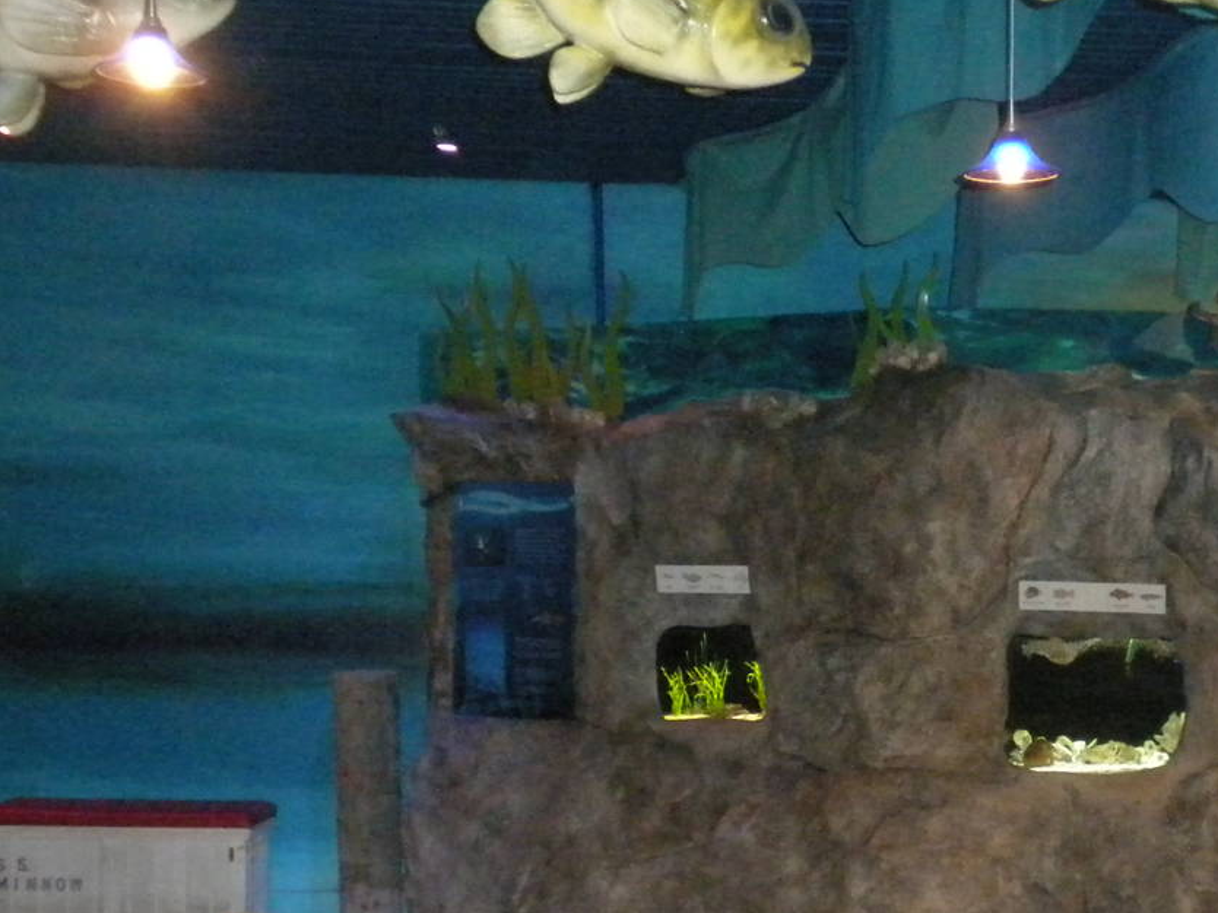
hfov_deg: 26.9
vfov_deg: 20.5
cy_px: 695
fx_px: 2497
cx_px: 980
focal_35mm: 71
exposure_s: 1/30
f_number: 3.5
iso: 800
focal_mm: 6.6
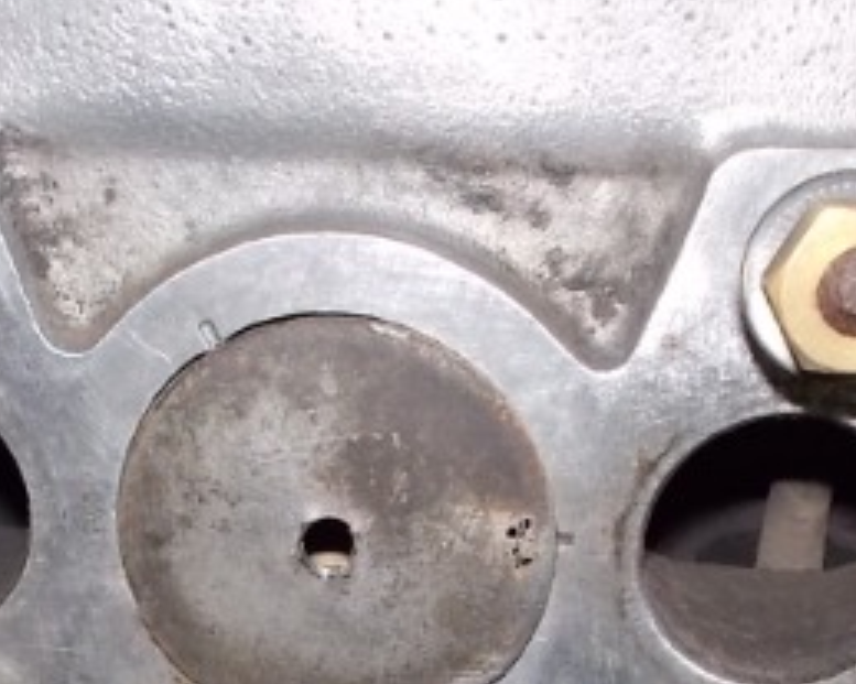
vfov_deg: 20.9
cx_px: 370
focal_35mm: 70
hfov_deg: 27.1
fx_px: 1773
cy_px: 740
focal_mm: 4.1
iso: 200
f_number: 3.3
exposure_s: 1/25
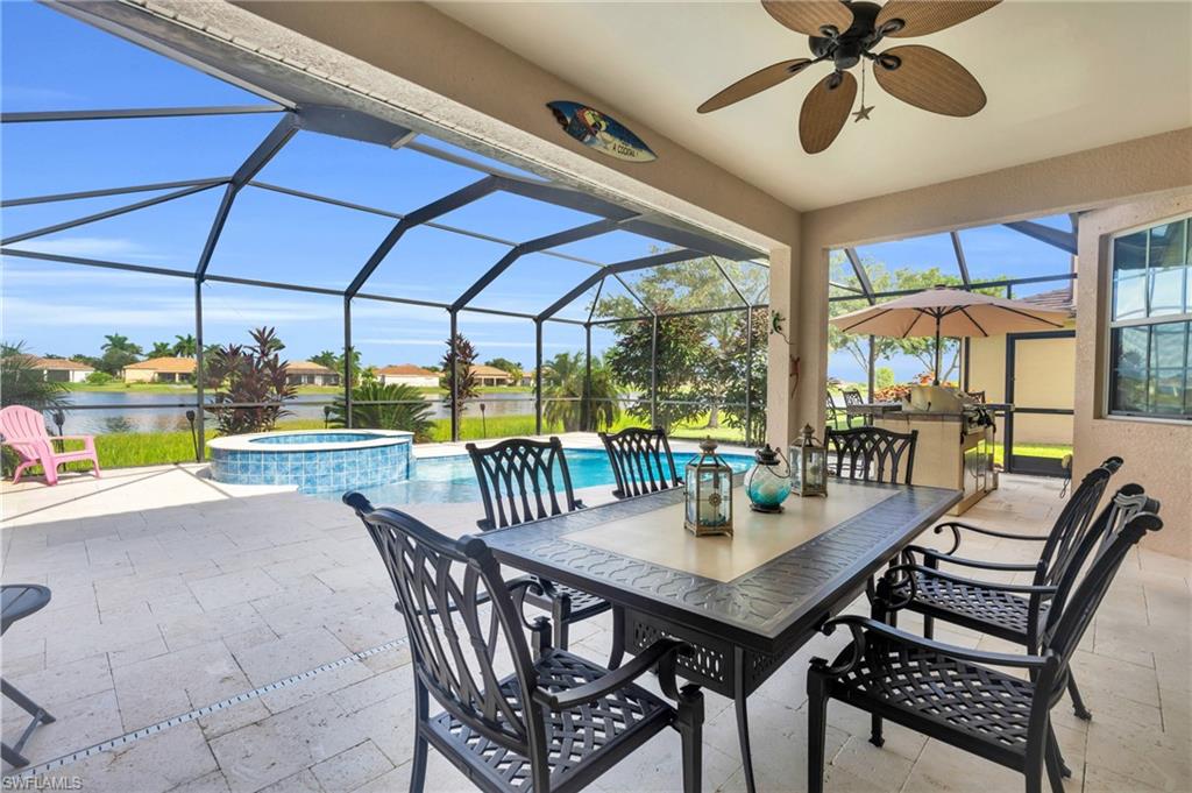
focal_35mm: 16
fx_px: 529
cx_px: 596
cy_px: 396
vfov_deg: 73.7
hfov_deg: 96.8
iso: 200
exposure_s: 1/160
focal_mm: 16
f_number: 9
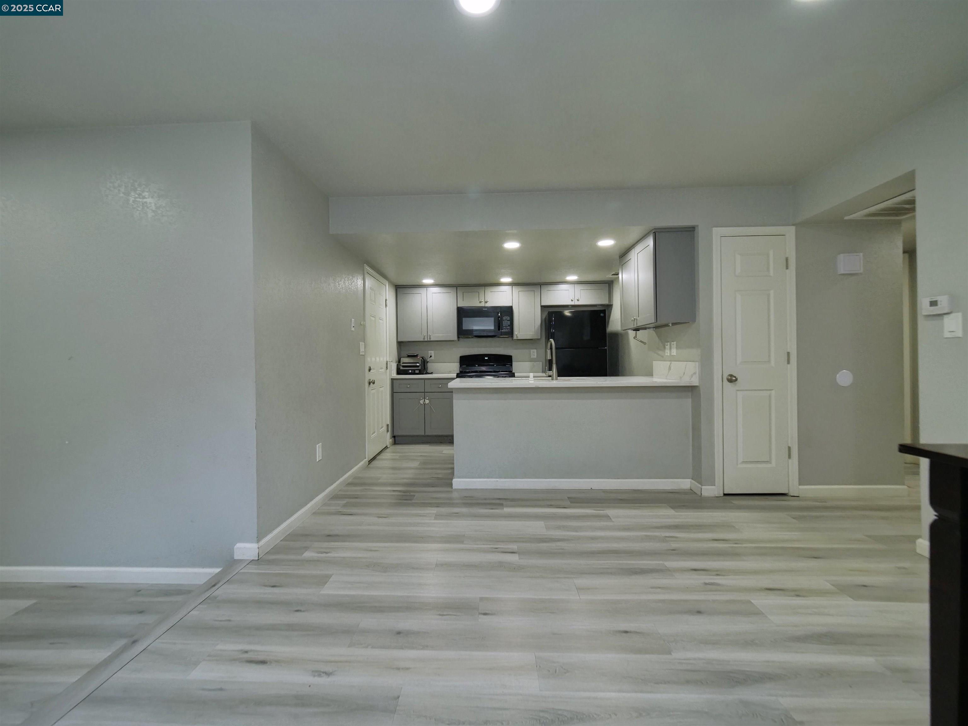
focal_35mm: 14
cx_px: 484
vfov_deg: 85.7
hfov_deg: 102.1
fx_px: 391
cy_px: 363
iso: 800
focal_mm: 7
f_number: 3.5
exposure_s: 1/160
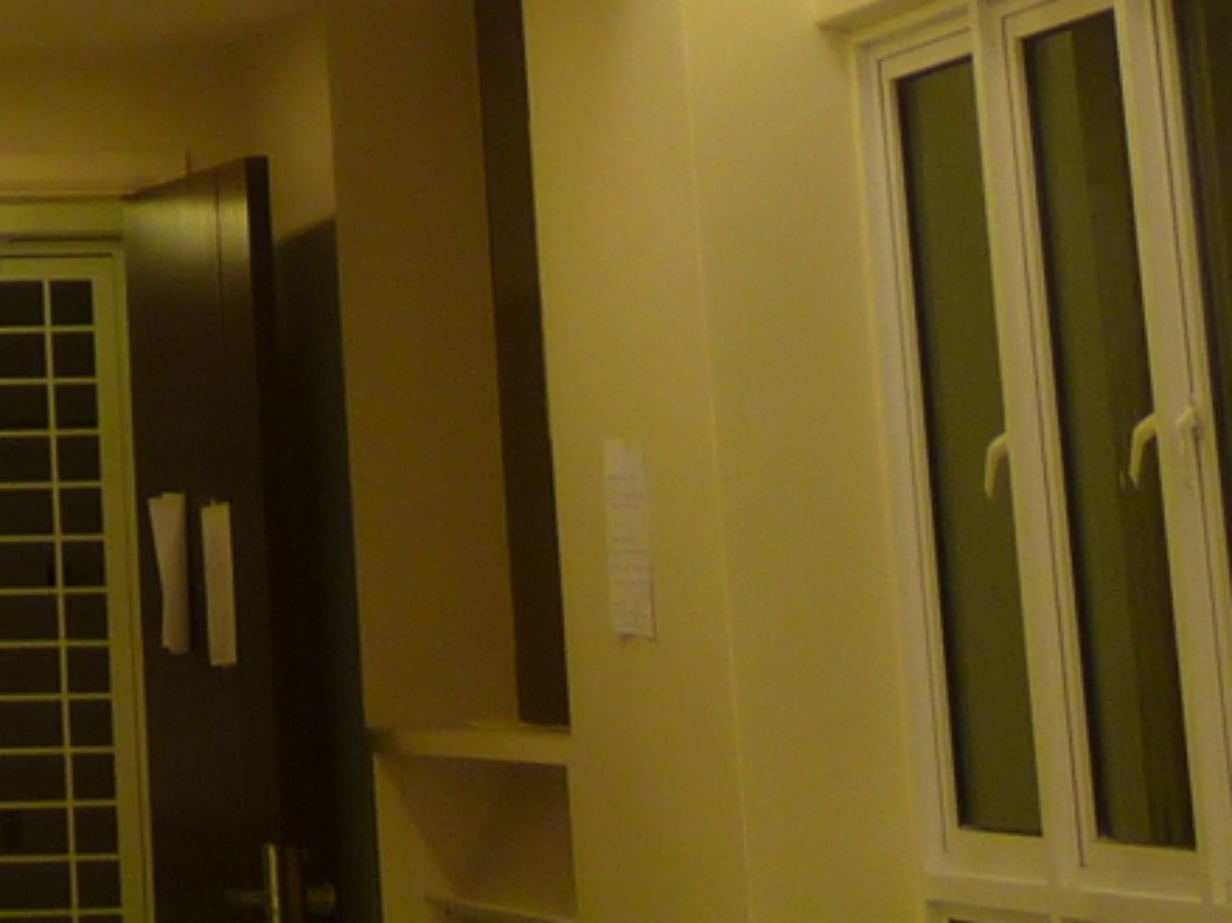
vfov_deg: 8.8
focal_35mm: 154
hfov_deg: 12.2
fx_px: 5479
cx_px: -676
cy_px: -1187
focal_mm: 5.5
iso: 80
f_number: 2.8
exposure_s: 1/50
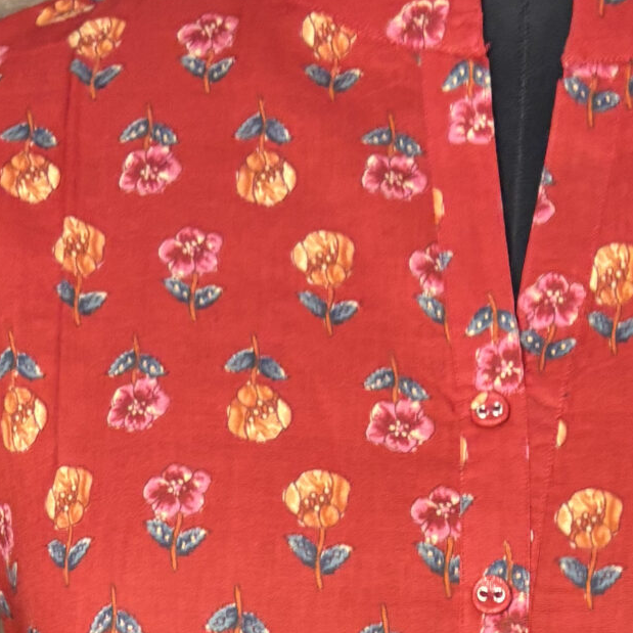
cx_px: 591
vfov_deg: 15.2
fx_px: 1965
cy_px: 1215
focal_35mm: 95
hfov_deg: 18.0
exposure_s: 1/50
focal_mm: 5.96
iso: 160
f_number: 1.6
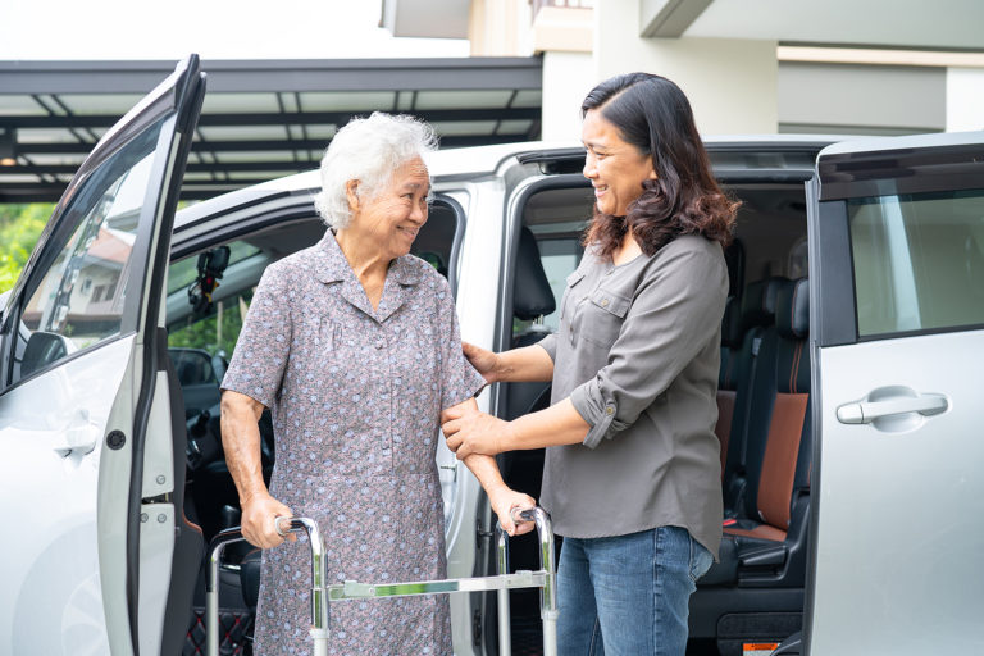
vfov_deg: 27.0
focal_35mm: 50
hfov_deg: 39.6
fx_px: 1367
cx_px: 492
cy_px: 328
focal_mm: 50
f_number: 3.2
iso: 160
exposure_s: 1/50
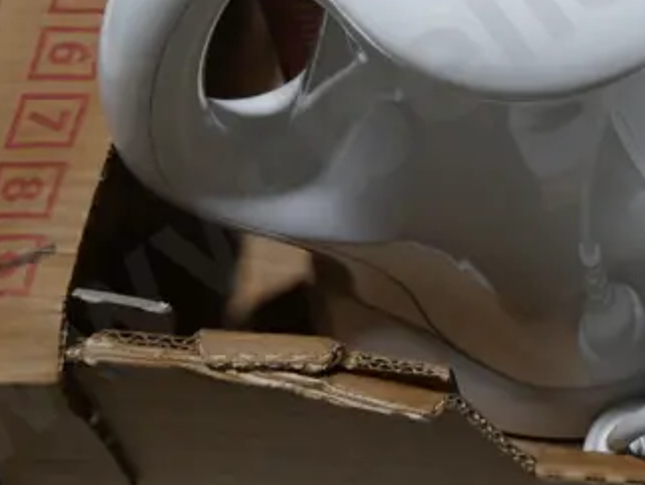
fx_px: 1772
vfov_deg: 14.8
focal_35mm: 95
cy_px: -167
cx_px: 761
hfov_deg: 19.5
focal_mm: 15
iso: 200
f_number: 4
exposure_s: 1/125
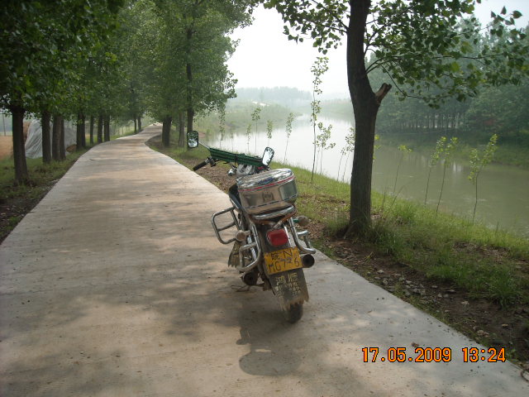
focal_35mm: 35
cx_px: 264
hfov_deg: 52.6
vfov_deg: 40.7
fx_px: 535
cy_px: 198
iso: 64
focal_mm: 5.7
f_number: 5.6
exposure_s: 1/228
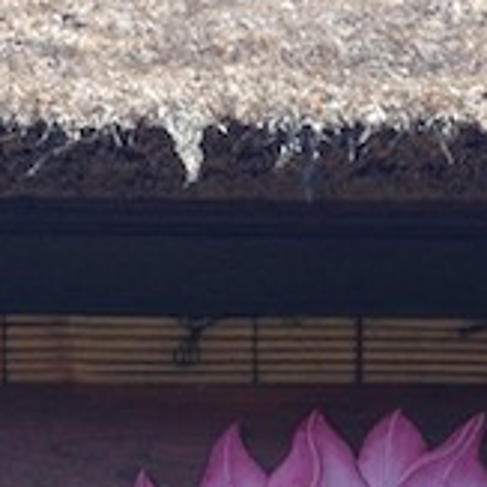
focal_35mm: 191
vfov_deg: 8.8
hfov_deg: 9.2
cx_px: 278
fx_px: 3040
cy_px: 852
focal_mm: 4.12
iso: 50
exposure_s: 1/516
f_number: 2.4
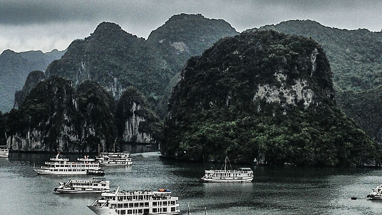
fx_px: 1395
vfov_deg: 8.8
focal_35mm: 138
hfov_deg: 15.5
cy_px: 141
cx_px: 289
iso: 320
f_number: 7.1
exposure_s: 1/200
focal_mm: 27
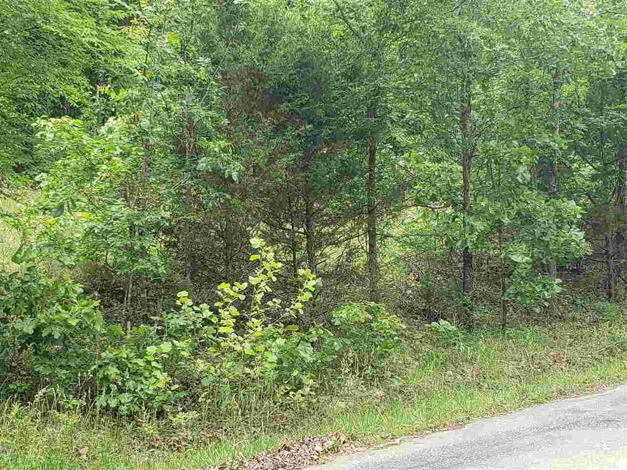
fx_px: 471
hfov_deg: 67.3
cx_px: 314
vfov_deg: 53.1
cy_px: 235
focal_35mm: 26
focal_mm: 4.3
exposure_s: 1/187
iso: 50
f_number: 2.4
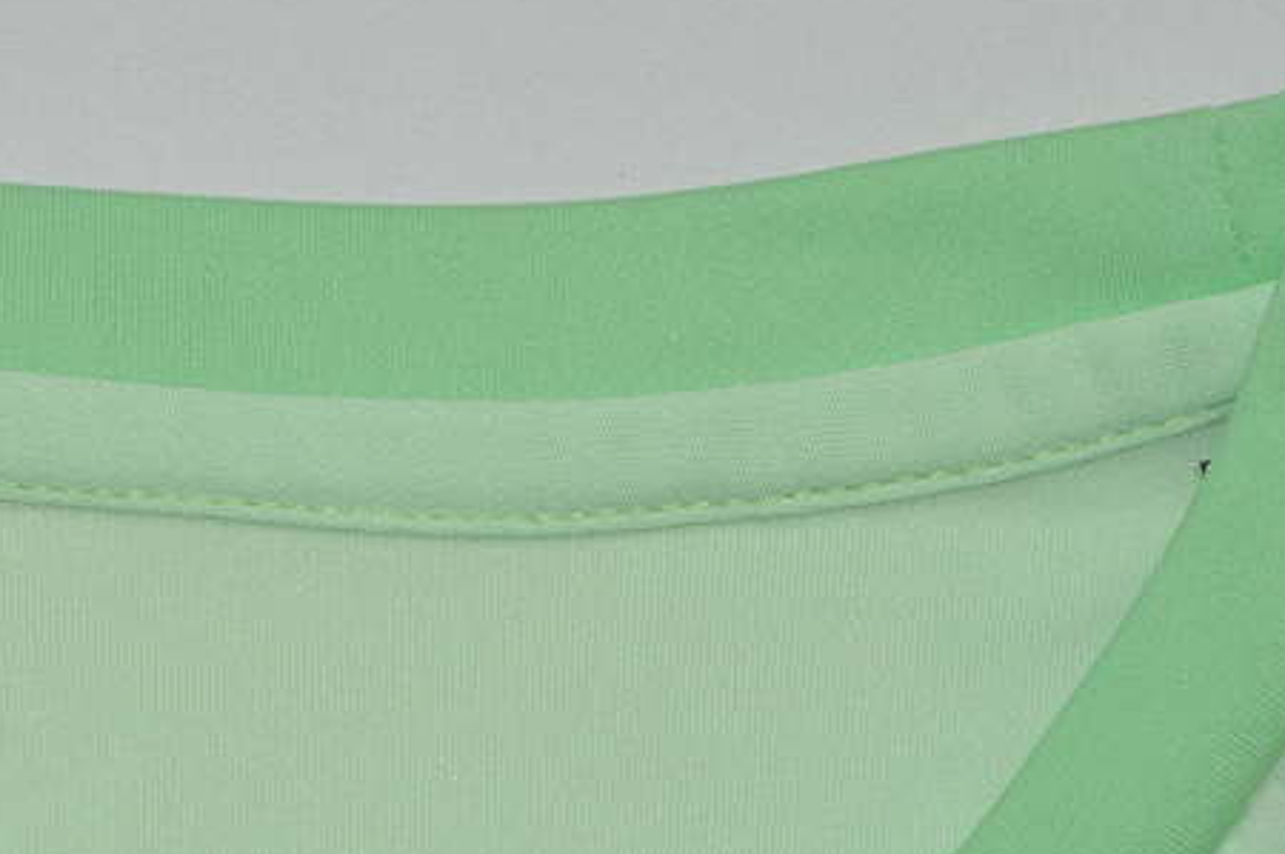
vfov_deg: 4.1
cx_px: 103
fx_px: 11802
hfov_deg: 6.2
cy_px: 823
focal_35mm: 331
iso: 400
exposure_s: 1/200
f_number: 18
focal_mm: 92
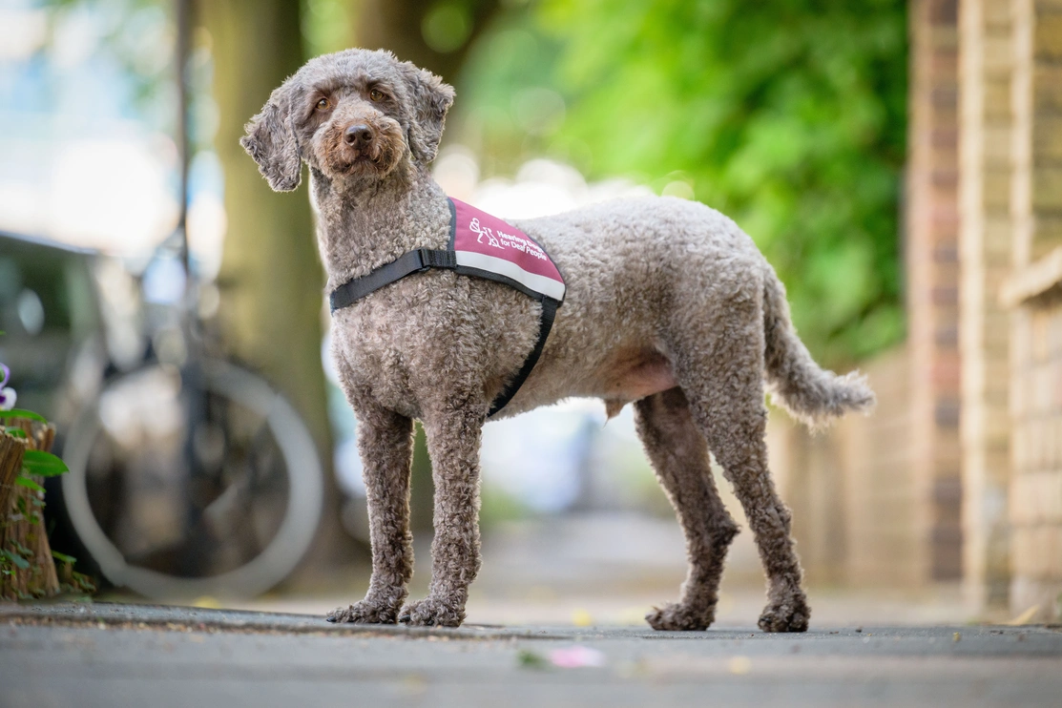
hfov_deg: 10.3
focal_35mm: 200
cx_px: 531
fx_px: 5900
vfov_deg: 6.9
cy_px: 354
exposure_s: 1/1000
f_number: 3.5
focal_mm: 200
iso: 1600
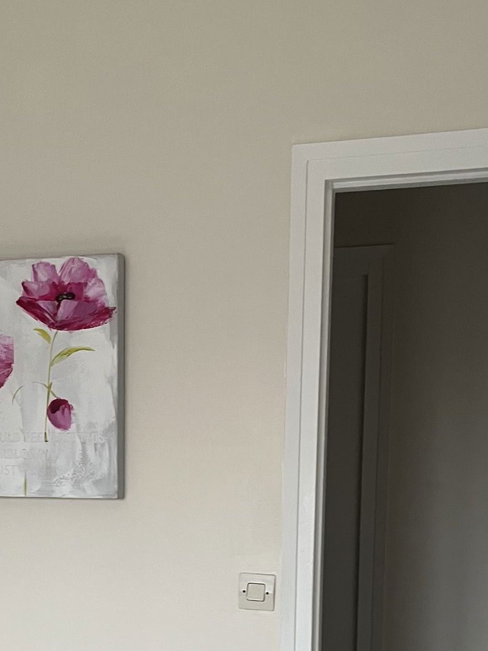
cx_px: 152
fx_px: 1071
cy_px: 588
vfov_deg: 32.1
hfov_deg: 25.5
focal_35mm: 57
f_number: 1.6
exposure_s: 1/60
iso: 160
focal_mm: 5.1
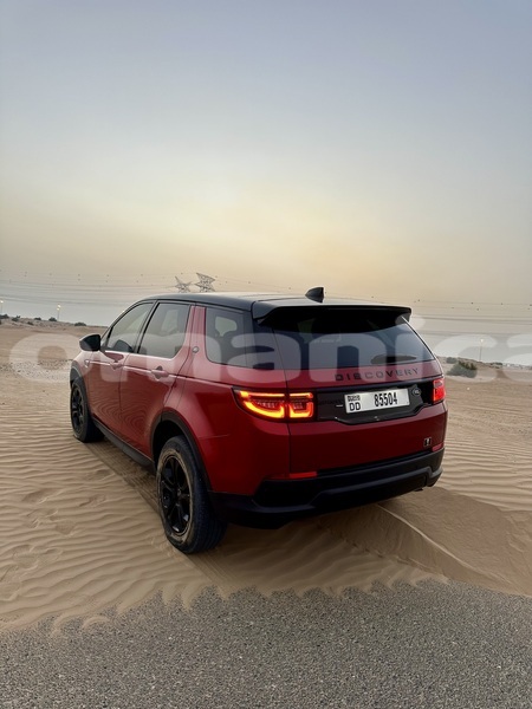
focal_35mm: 24
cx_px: 266
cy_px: 354
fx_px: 492
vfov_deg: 71.6
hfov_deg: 56.8
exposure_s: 1/121
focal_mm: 6.86
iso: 100
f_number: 1.78
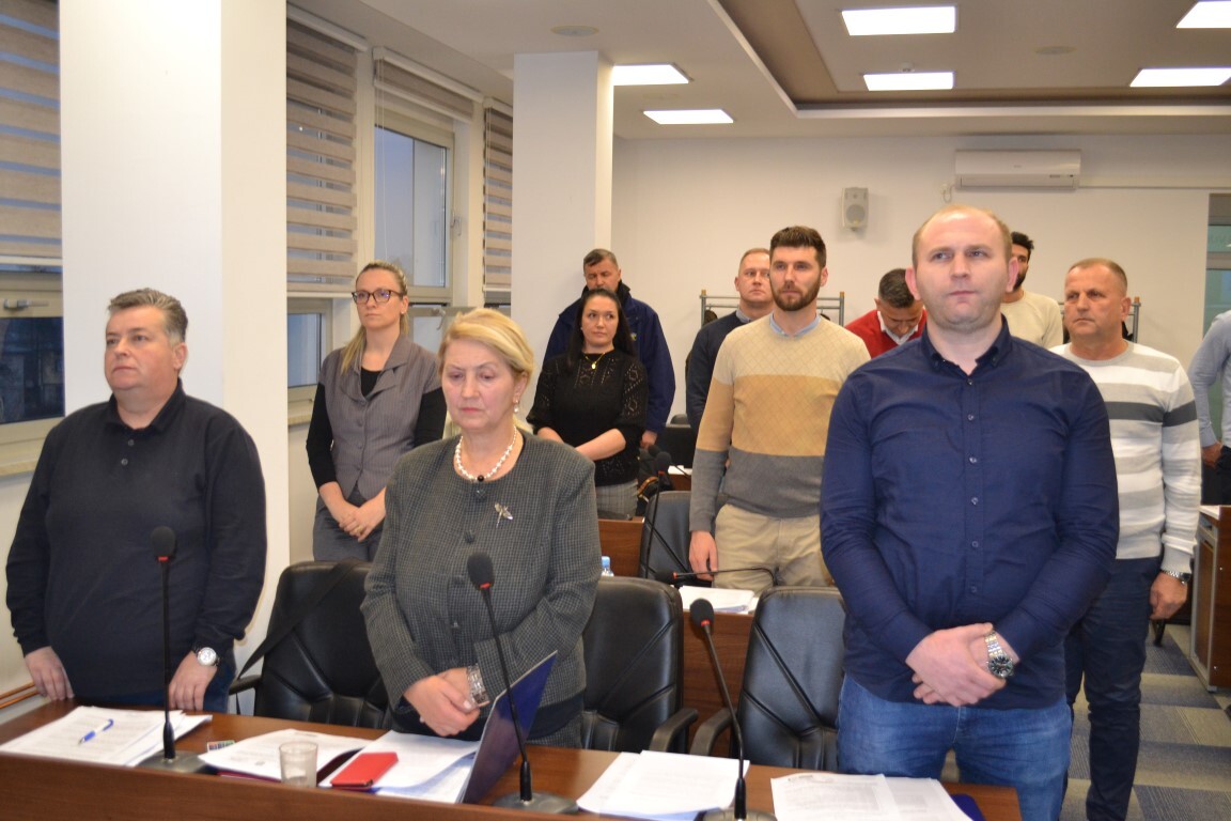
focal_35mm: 36
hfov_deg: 53.1
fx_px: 1231
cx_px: 616
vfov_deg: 36.9
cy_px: 410
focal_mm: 24
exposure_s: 1/60
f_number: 4
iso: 1100
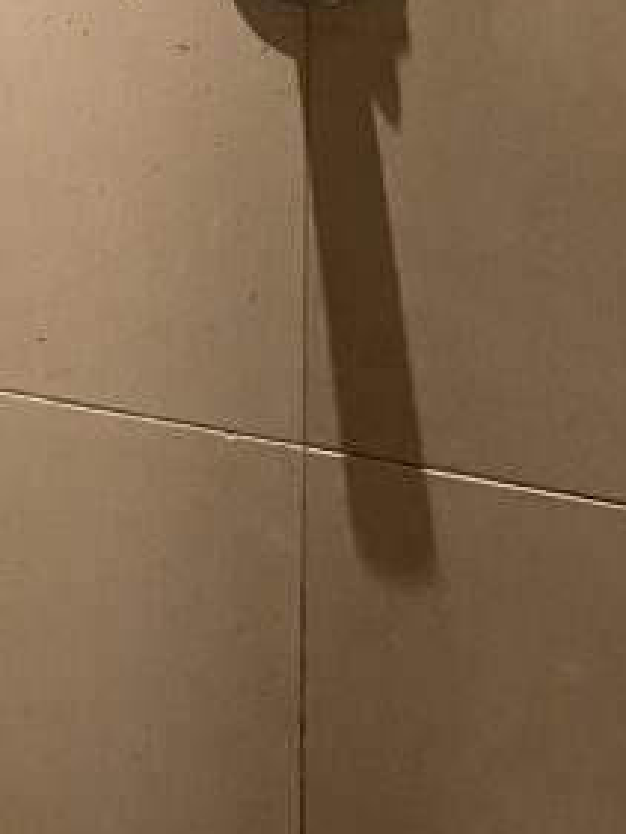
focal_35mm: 102
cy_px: -463
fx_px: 2458
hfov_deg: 13.9
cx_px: -214
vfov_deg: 17.1
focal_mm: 3.99
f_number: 1.8
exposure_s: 1/33
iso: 320
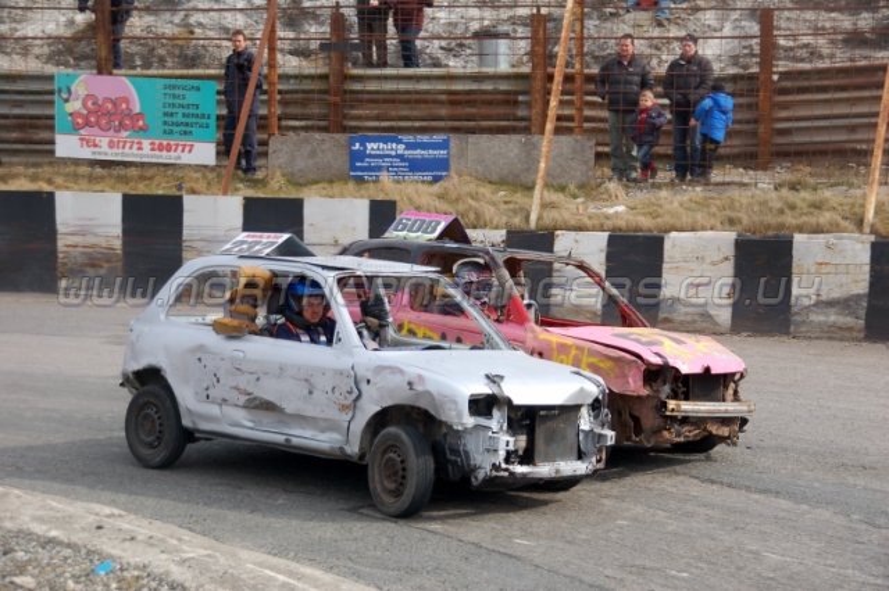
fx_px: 2036
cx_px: 444
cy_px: 296
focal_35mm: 82
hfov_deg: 24.6
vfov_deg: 16.5
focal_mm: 55
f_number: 5.3
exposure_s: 1/1000
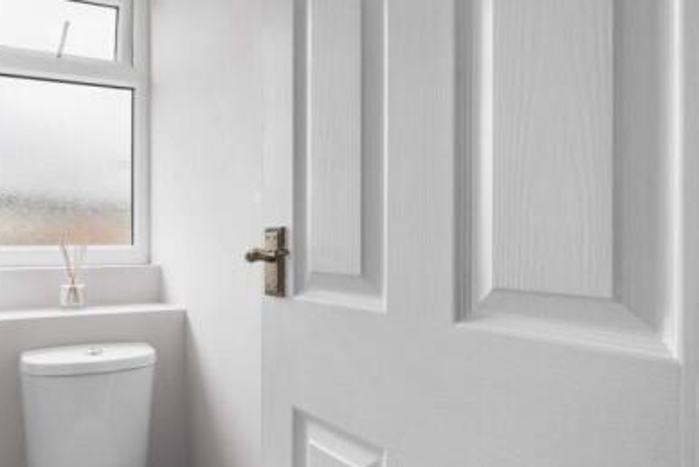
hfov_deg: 64.6
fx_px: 524
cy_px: 250
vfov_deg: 47.9
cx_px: 203
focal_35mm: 27
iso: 320
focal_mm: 16
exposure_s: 1/4
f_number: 8
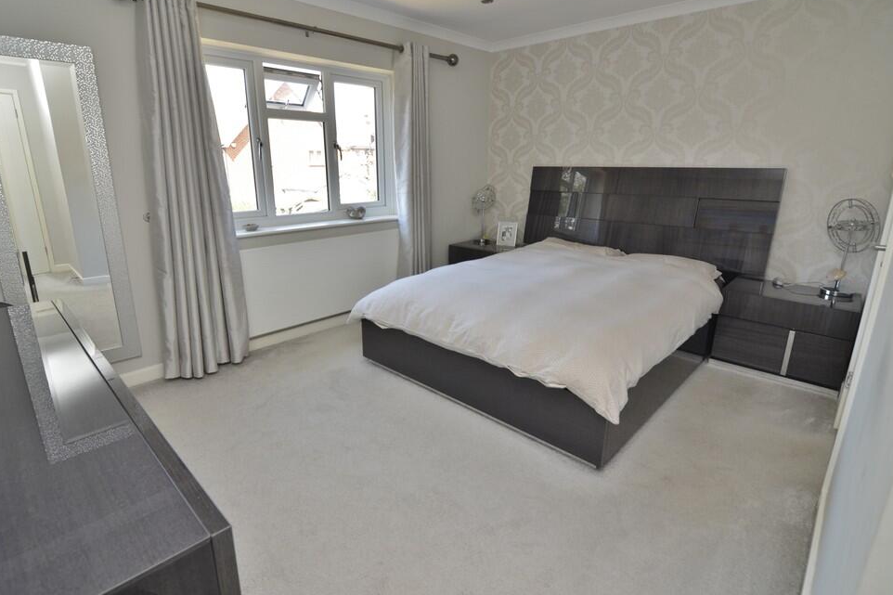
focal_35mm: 18
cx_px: 425
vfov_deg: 68.7
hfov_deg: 91.5
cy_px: 286
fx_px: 435
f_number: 5.6
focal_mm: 11
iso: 400
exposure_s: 1/60
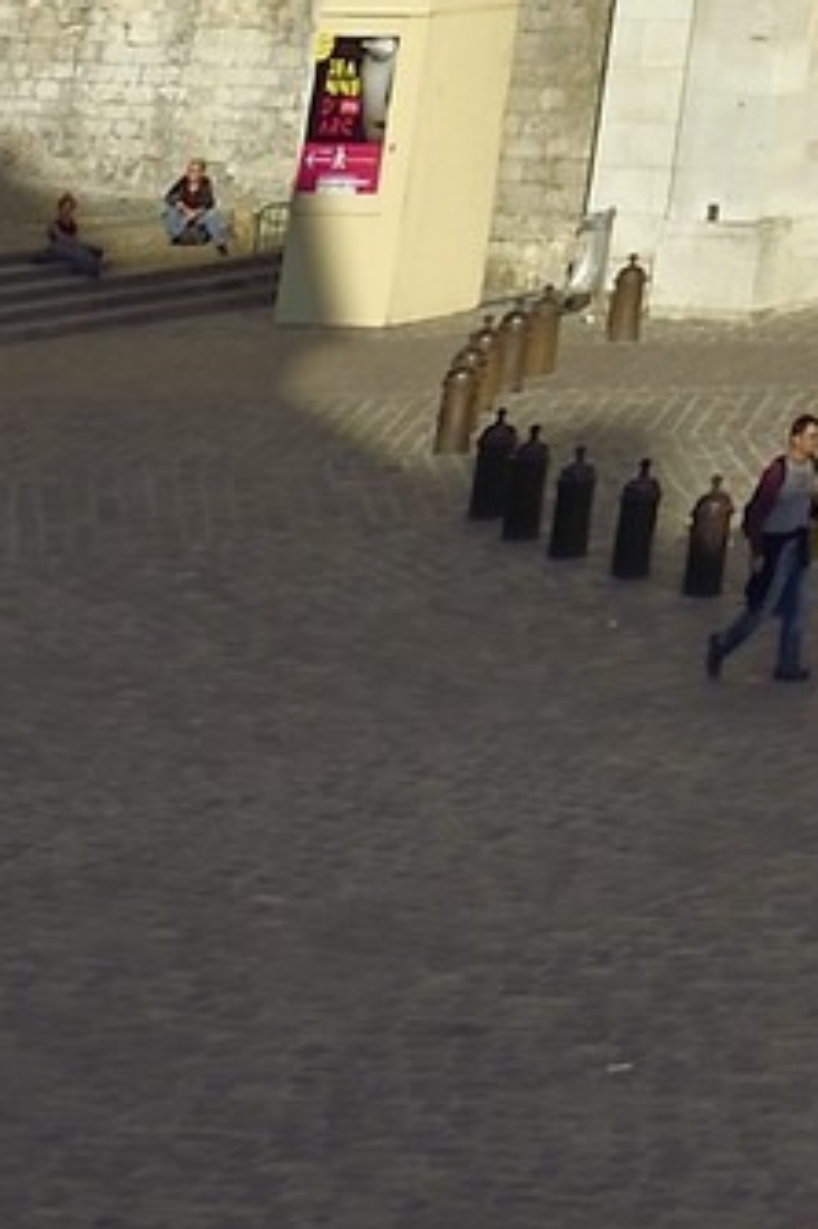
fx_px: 4162
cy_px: -1968
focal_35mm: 122
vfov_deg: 12.2
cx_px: 2436
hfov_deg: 9.1
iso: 200
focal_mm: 17
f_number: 14
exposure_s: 1/250
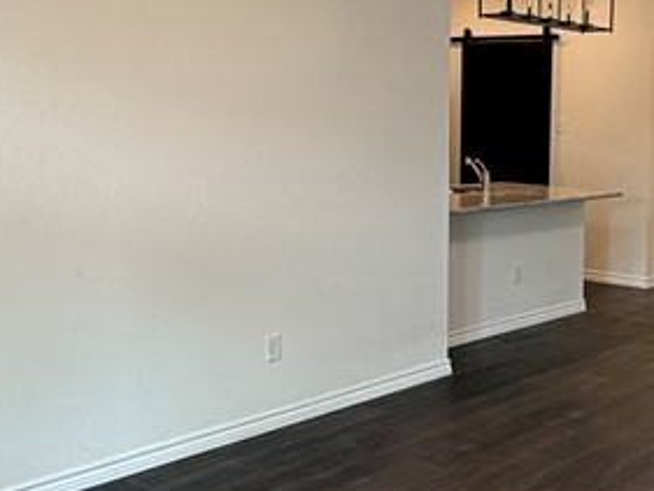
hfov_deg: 35.4
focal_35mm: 51
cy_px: 258
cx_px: 580
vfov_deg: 28.6
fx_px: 964
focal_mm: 2.22
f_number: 2.2
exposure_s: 1/120
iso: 320
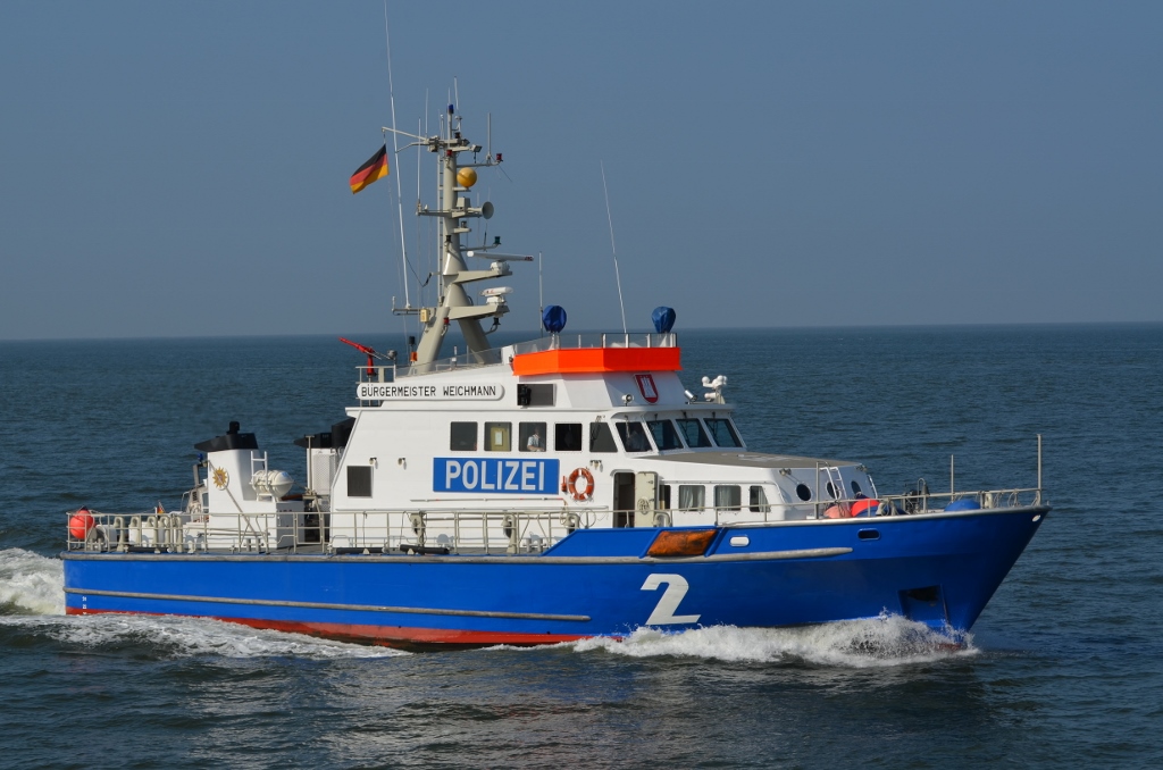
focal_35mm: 105
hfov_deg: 19.5
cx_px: 582
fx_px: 3385
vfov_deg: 13.0
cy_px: 385
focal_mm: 70
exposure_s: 1/350
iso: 100
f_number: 9.5
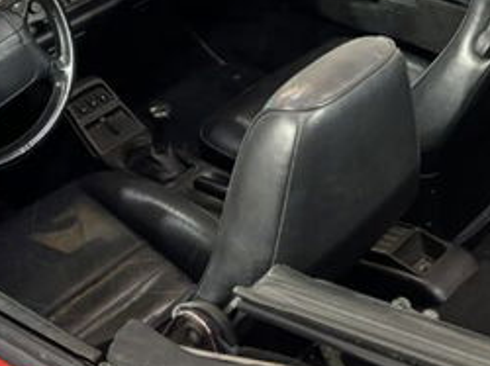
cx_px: 478
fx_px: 1131
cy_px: 125
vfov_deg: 18.4
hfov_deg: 23.5
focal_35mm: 80
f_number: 1.6
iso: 400
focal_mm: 5.96
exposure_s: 1/33
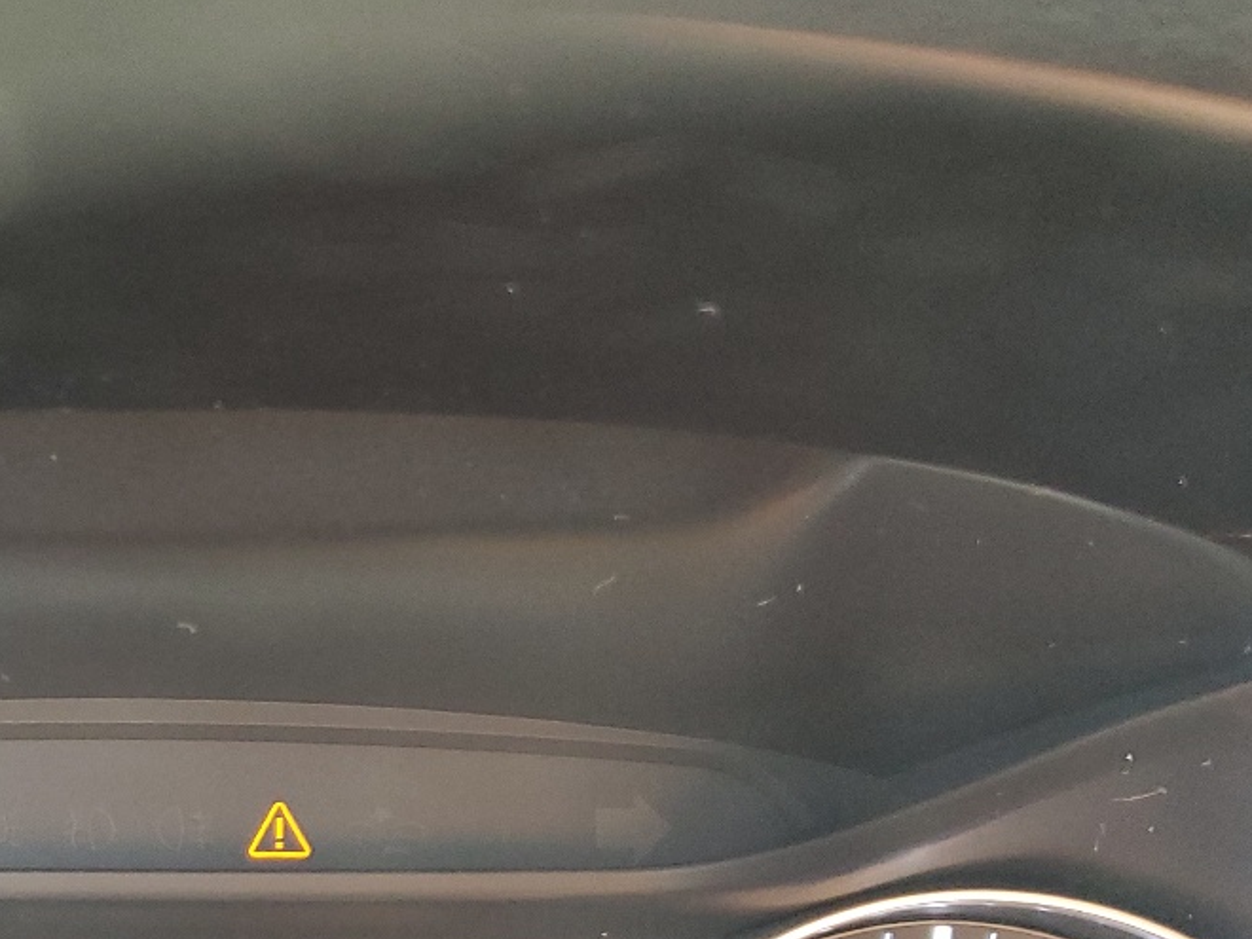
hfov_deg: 29.1
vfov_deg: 22.0
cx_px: 57
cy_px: 1030
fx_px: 2279
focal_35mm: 63
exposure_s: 1/60.2
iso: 157
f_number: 1.5
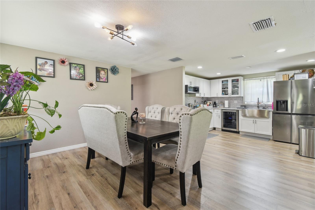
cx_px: 158
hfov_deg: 100.4
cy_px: 105
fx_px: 131
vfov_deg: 77.3
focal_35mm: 15
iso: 100
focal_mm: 10
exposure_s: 1/1.67
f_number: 7.1
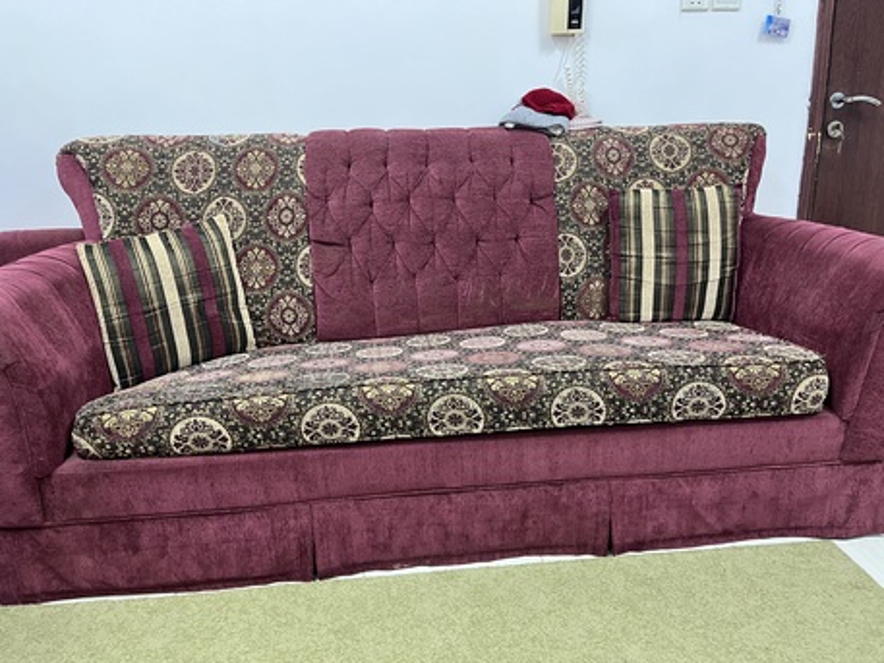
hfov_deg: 67.3
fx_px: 664
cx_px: 442
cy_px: 332
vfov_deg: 53.1
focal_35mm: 26
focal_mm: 5.1
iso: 320
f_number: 1.6
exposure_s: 1/60
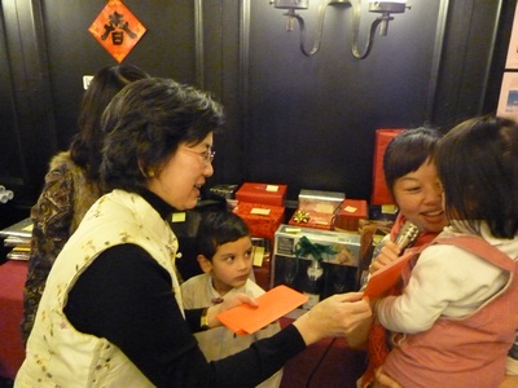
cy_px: 194
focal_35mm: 27
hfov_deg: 65.3
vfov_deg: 51.4
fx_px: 404
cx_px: 259
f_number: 2.8
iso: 1600
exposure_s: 1/30
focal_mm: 4.8
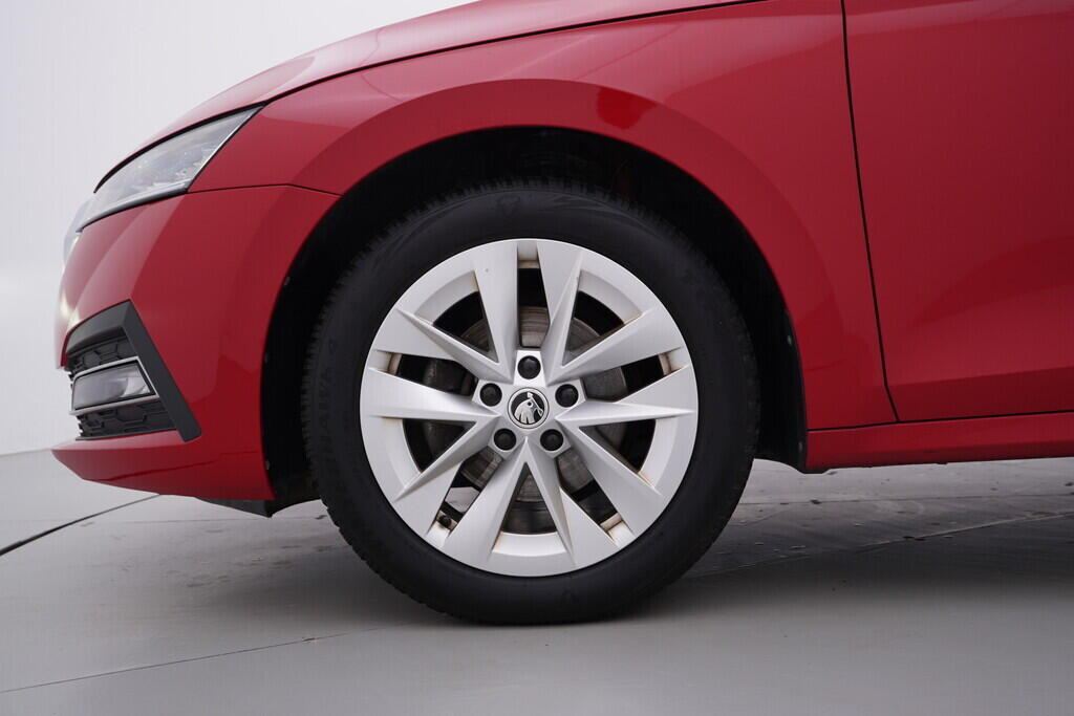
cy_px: 358
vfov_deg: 36.9
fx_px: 1074
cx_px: 537
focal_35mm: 36
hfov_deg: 53.1
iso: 125
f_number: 4
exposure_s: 1/80
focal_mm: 24
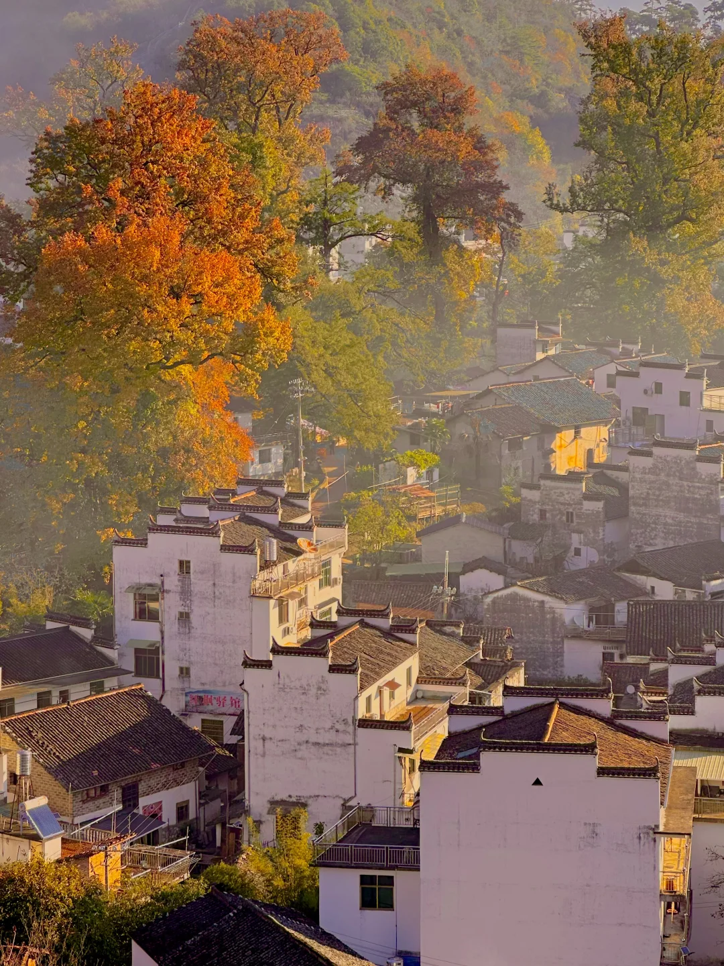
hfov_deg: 19.1
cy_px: 483
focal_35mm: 77
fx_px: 2147
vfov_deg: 25.3
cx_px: 362
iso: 32
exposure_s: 1/419
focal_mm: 9
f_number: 2.8
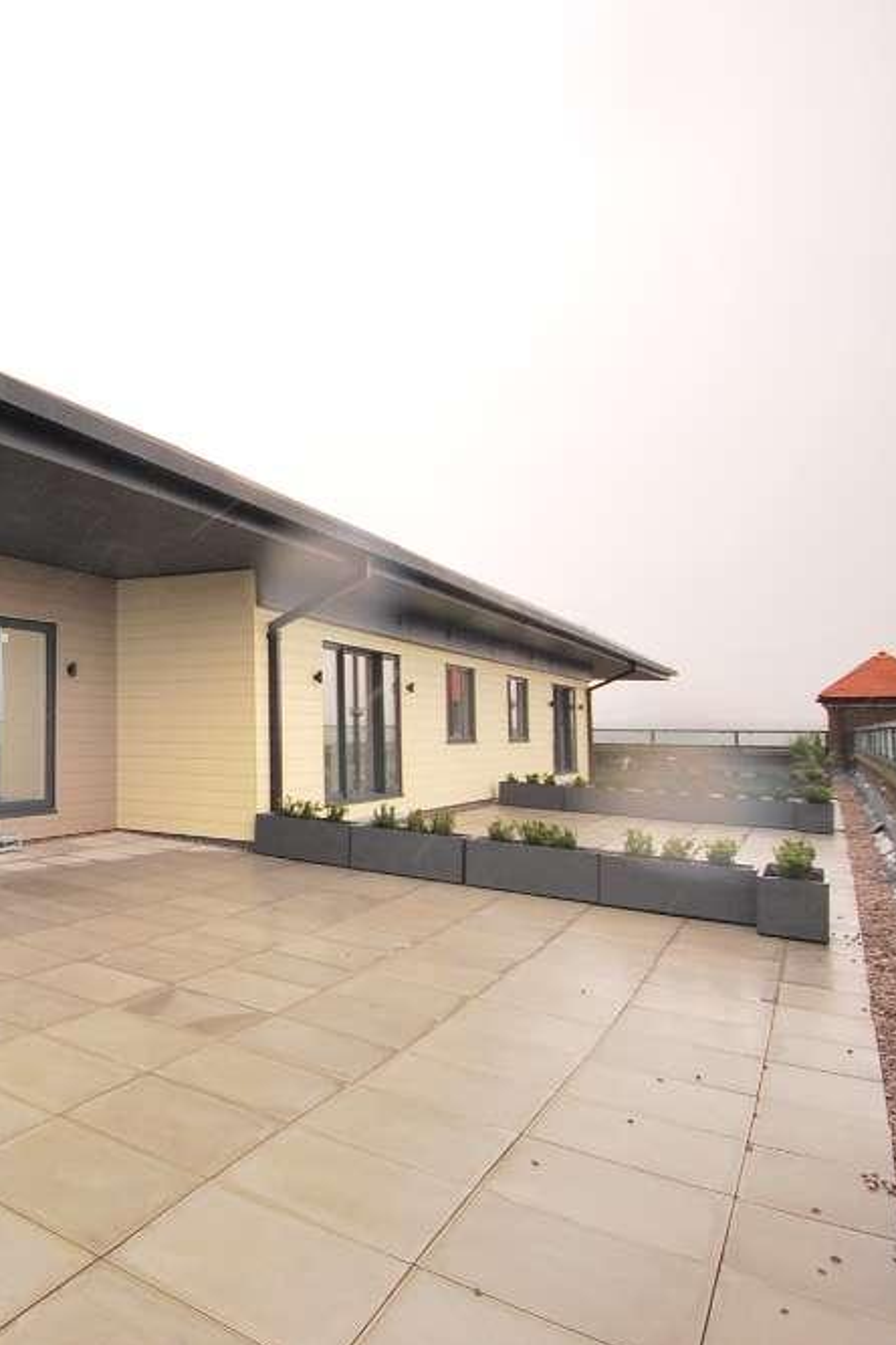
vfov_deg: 76.1
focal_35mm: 23
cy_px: 669
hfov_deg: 44.3
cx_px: -54
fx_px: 859
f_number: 6.3
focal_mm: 10
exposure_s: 1/160
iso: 400
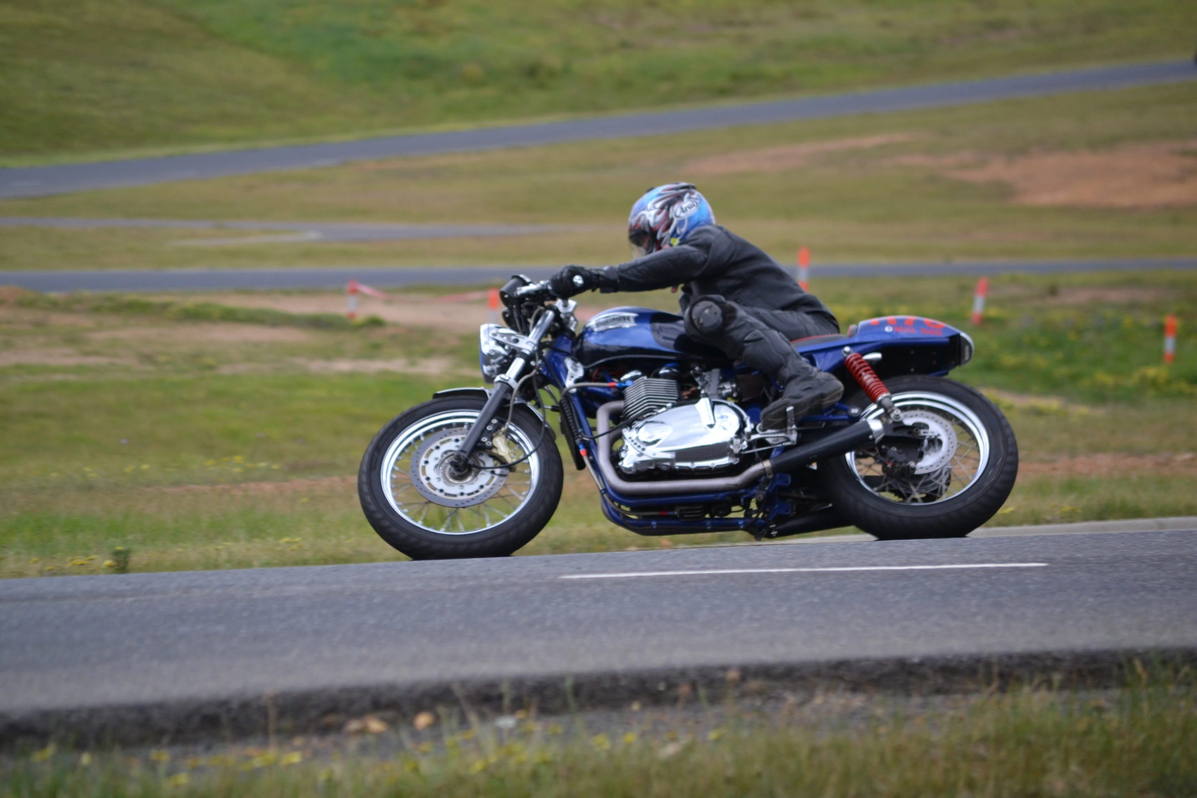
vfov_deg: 6.8
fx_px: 6733
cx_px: 598
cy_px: 399
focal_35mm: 202
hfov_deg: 10.2
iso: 400
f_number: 5
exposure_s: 1/1250
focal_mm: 135
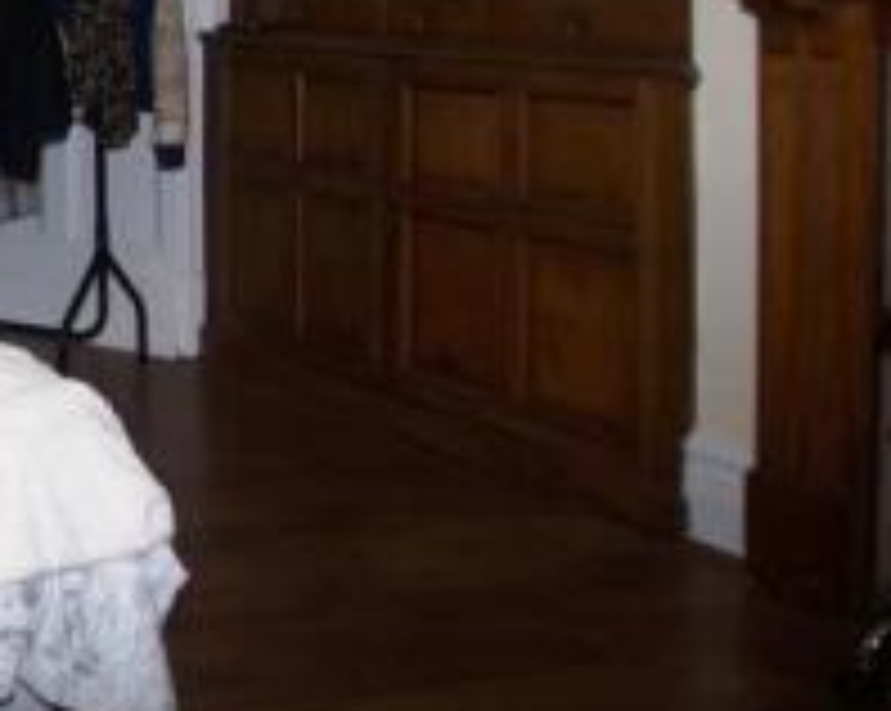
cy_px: -45
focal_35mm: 56
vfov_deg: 25.4
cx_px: -369
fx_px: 1475
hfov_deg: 26.5
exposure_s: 1/60
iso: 250
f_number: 4
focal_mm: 12
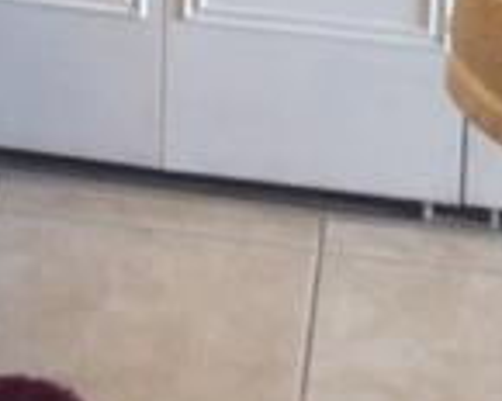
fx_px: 2451
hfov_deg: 11.5
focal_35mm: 165
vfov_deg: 8.5
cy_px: -602
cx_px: -74
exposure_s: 1/24
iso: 40
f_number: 2.4
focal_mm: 3.3
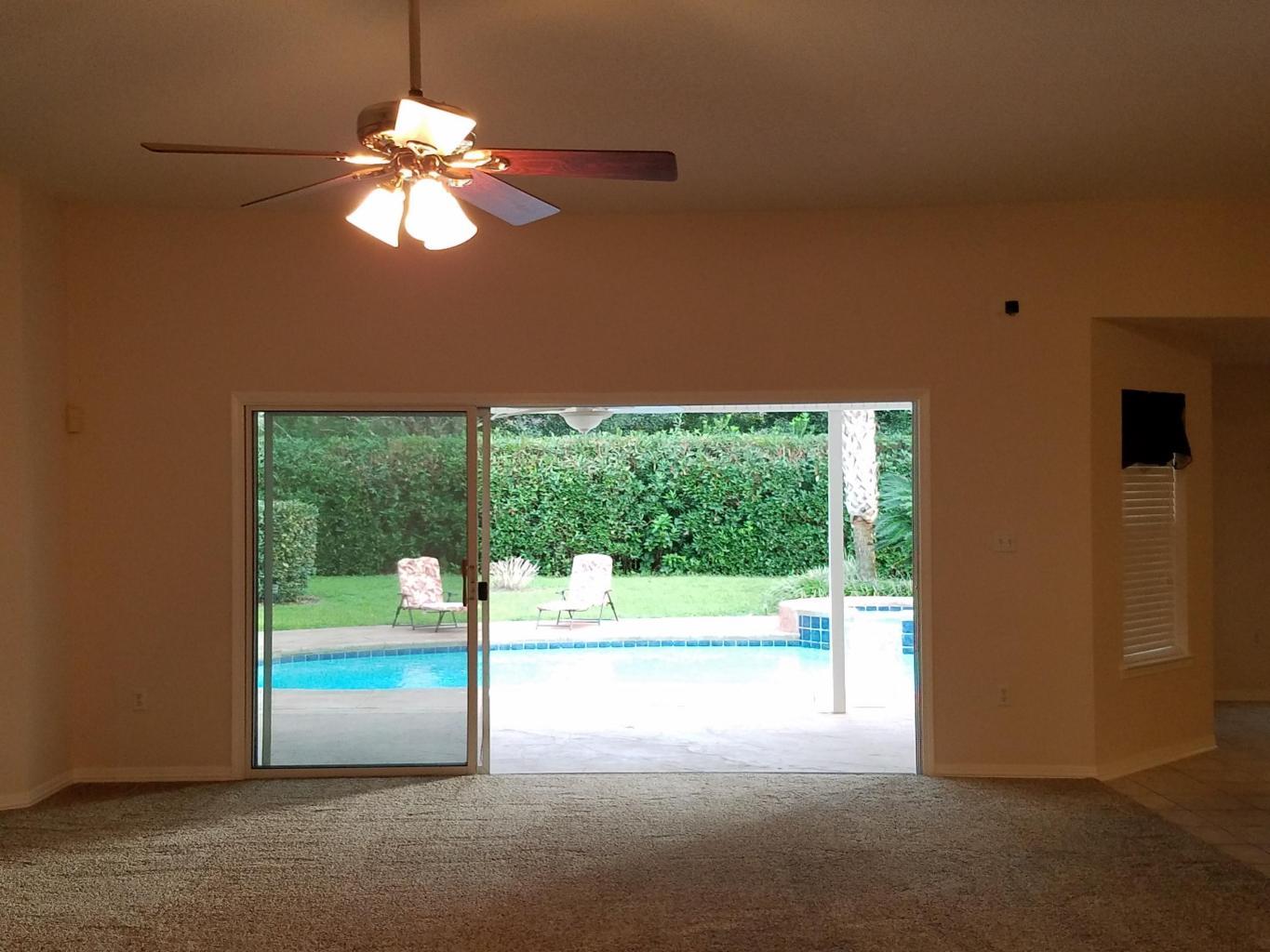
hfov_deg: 67.3
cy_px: 476
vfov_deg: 53.1
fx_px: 954
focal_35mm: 26
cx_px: 635
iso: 200
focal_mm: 4.2
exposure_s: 1/60
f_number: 1.7
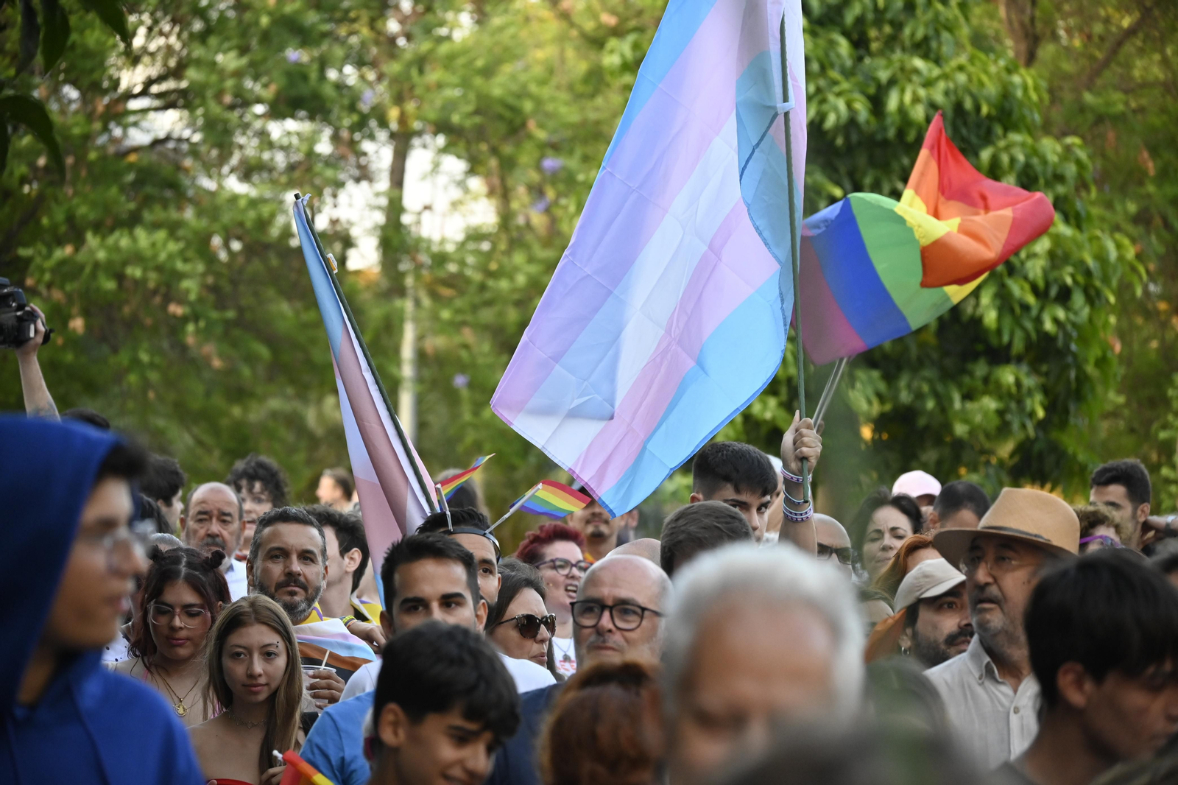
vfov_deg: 6.5
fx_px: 6870
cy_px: 392
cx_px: 589
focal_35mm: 210
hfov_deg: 9.8
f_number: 5.6
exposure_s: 1/640
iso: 1250
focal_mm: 140
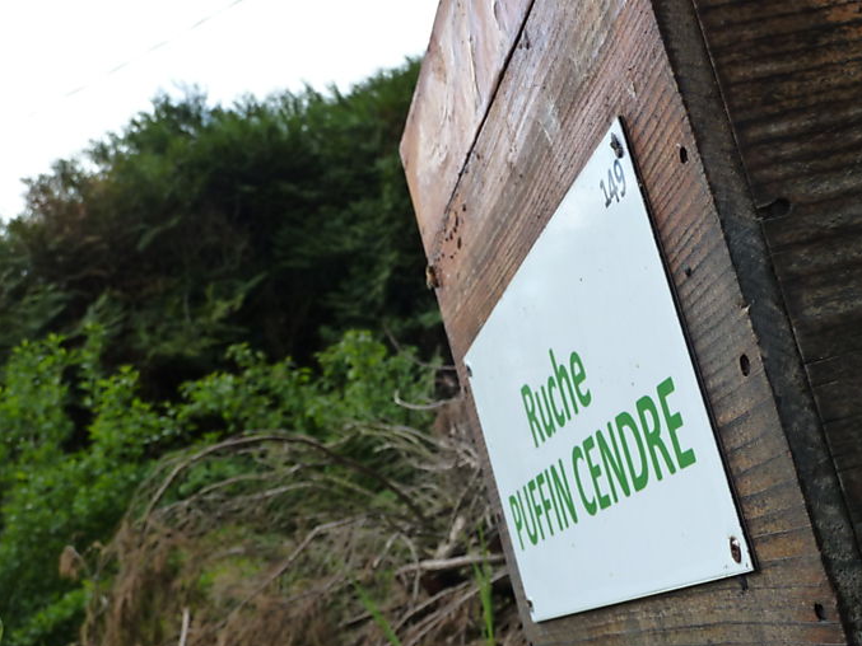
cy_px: 371
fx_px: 1295
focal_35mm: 52
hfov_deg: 36.8
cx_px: 486
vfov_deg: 28.0
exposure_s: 1/200
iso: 125
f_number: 4
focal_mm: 7.3
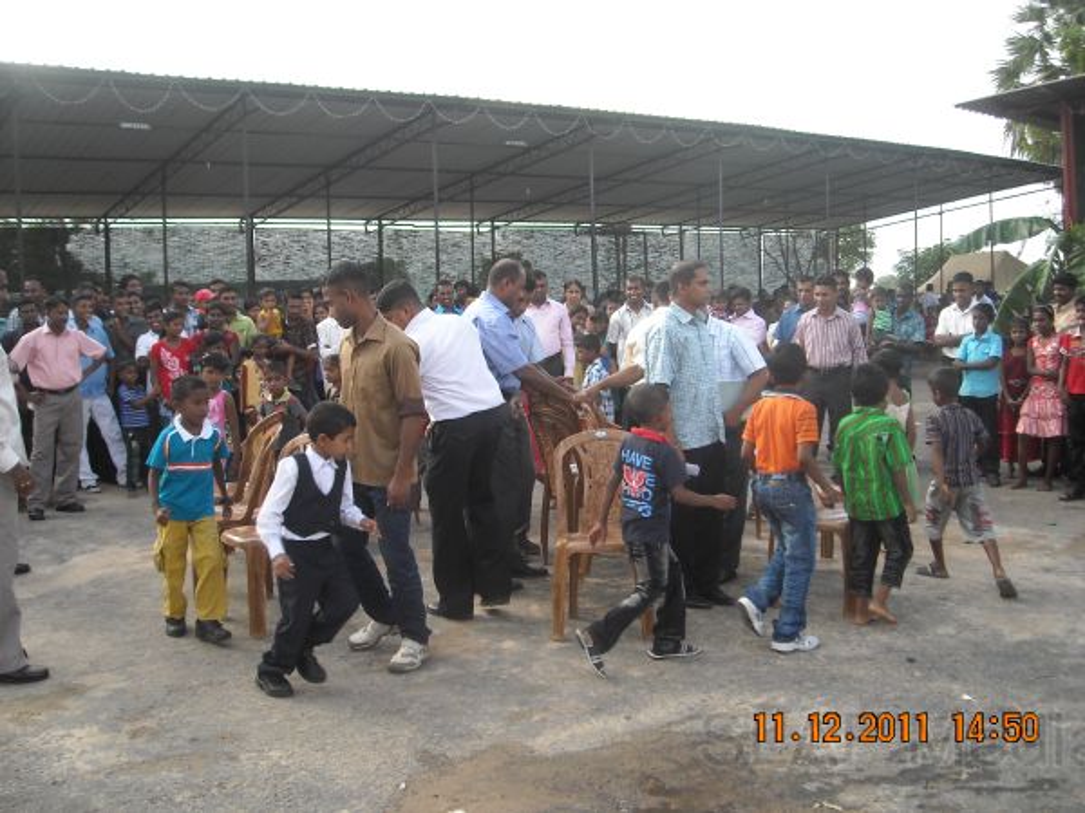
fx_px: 1097
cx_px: 542
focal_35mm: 35
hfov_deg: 52.6
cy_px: 406
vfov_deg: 40.7
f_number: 2.8
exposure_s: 1/260
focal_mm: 5.7
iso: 64
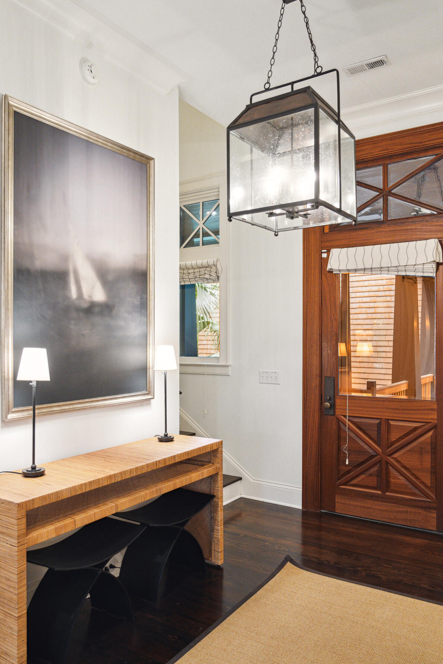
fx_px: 498
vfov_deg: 67.4
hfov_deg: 47.9
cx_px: 222
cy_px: 336
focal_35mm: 27
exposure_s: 1/50
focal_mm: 24
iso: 1000
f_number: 4
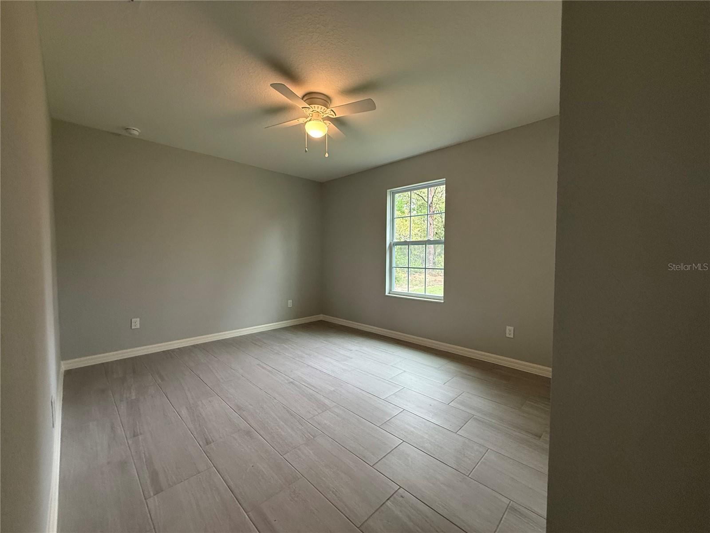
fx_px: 287
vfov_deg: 85.7
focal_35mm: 14
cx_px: 355
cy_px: 266
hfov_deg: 102.1
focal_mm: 2.22
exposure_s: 1/120
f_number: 2.2
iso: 320
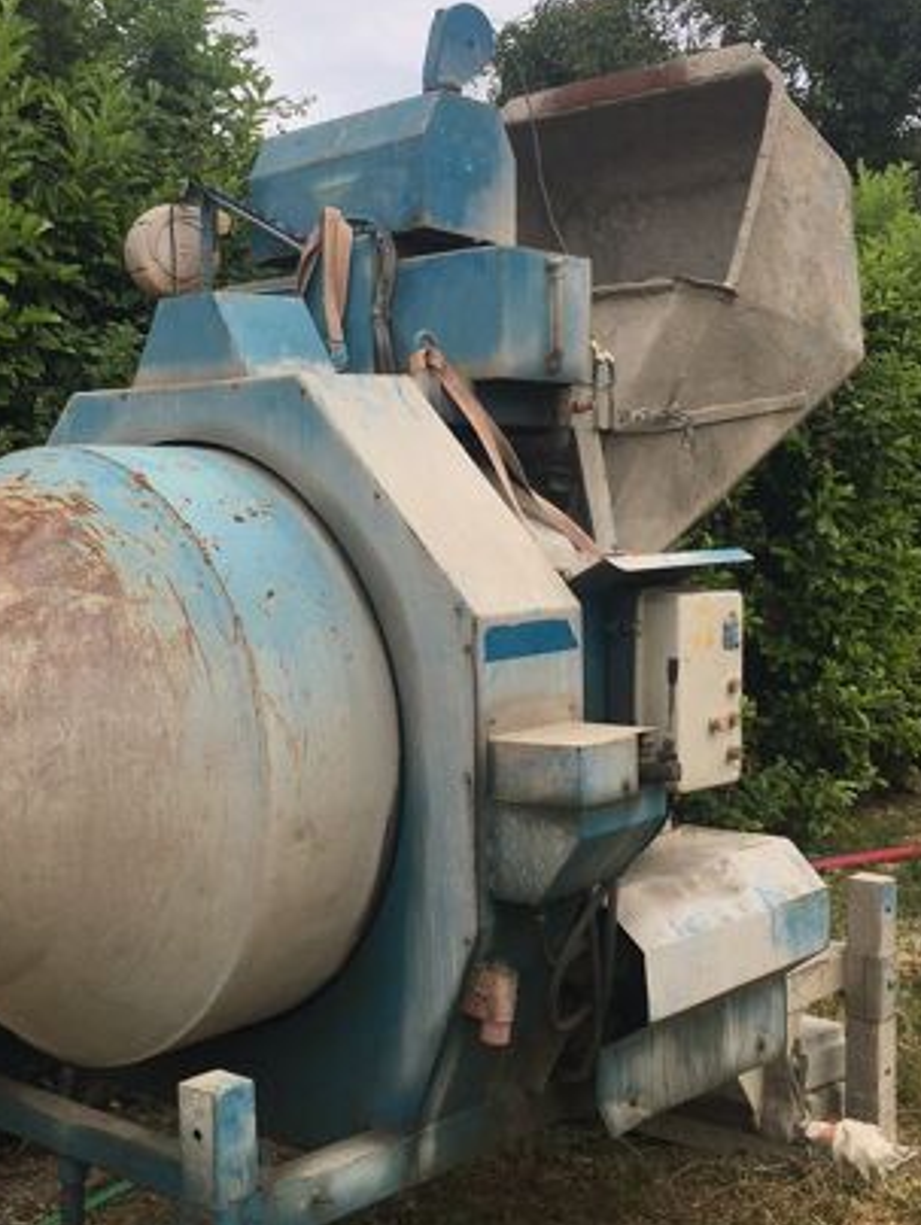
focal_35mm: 46
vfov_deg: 41.2
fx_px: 1629
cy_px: 596
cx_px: 350
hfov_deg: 31.4
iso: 25
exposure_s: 1/565
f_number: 2.2
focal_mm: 4.15
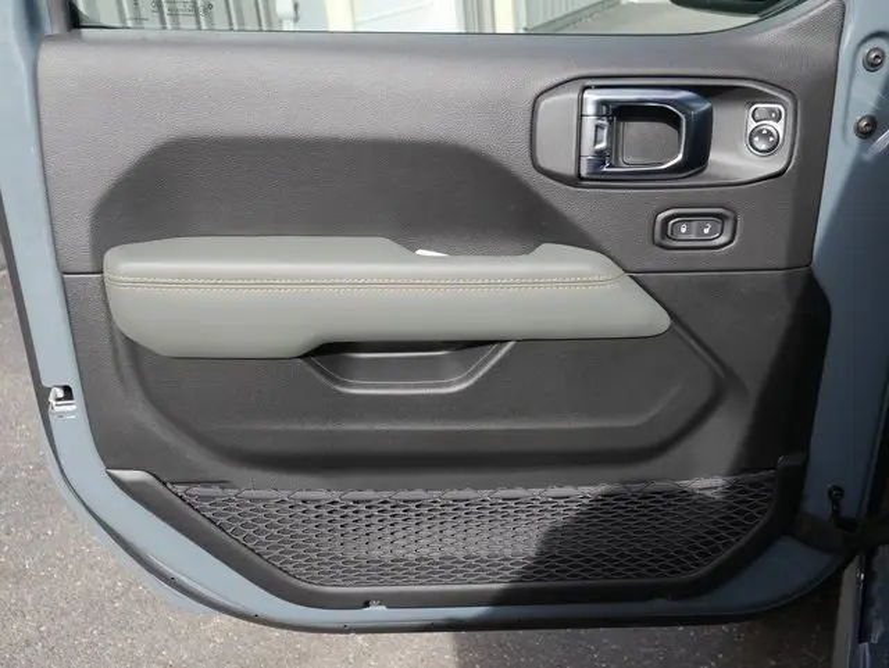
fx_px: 977
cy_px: 334
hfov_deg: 48.9
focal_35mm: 38
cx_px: 444
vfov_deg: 37.8
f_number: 5
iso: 200
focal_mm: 19
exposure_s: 1/320
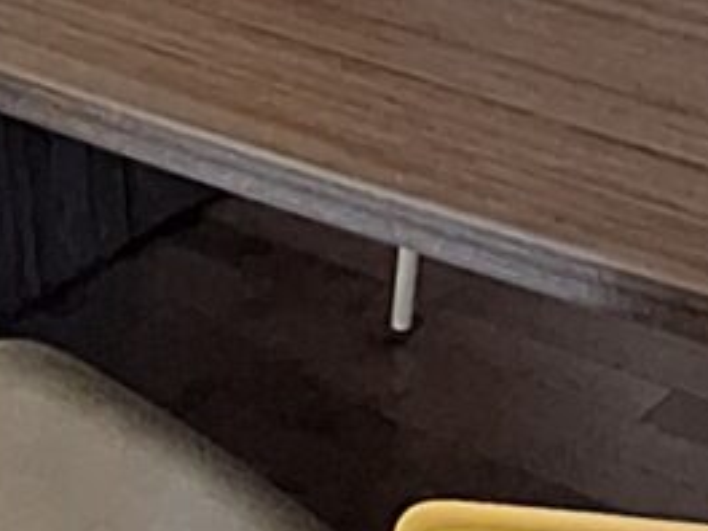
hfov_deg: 15.3
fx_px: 2577
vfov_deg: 9.8
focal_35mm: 126
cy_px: -882
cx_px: 748
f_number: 2.2
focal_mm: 1.74
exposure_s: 1/40
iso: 125
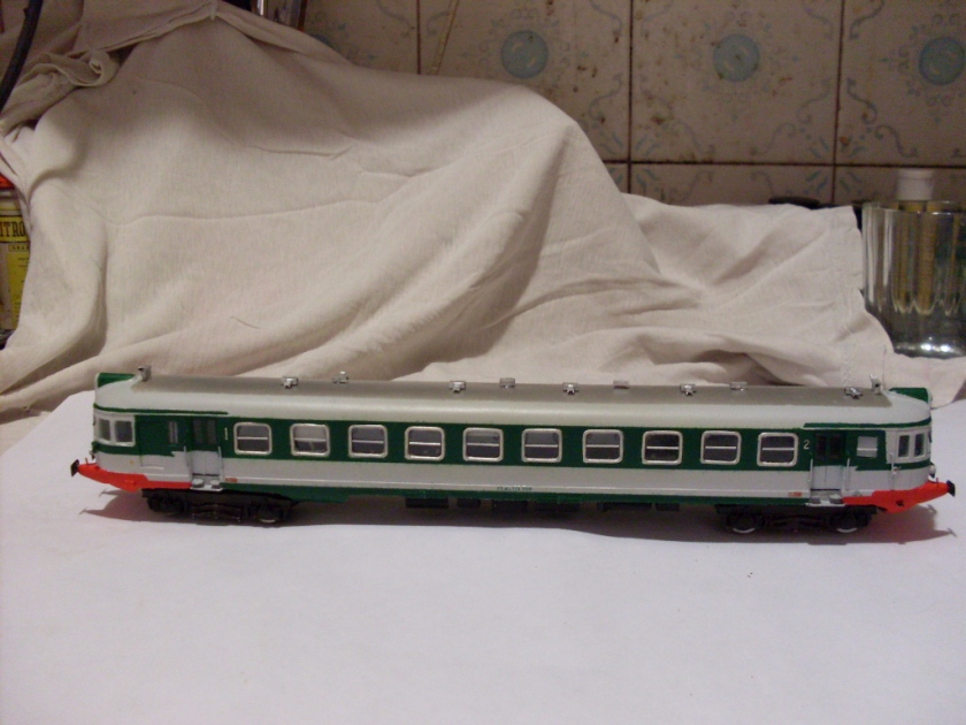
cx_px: 483
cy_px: 362
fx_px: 1060
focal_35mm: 38
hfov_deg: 49.0
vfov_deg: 37.7
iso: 200
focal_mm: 6.3
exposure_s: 1/15
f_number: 2.8
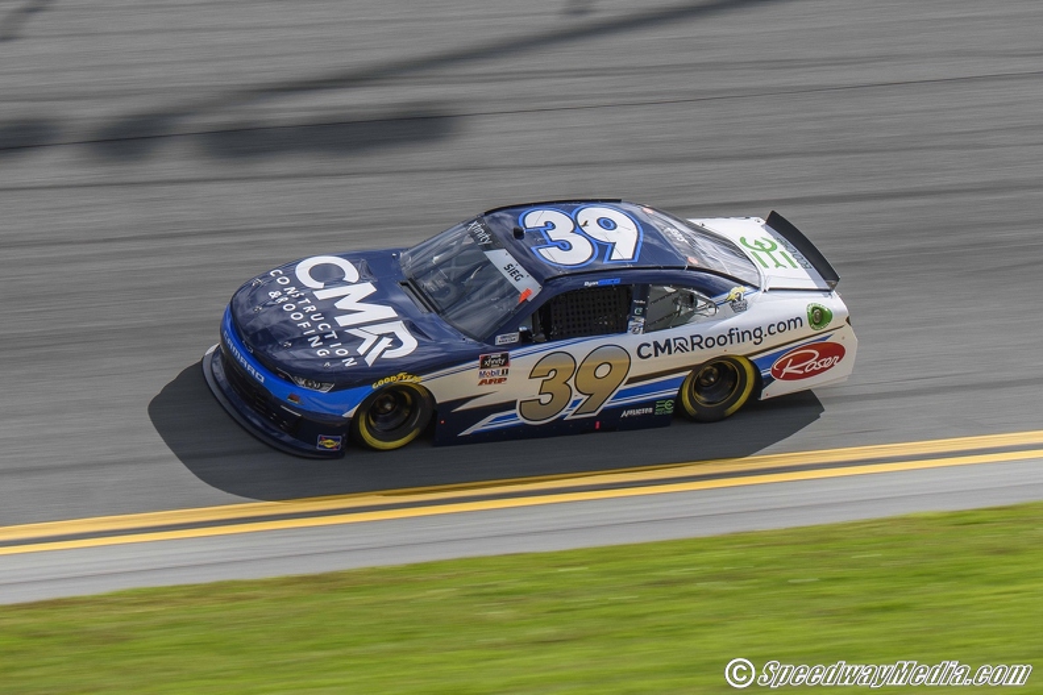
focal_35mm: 142
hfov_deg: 14.4
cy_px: 348
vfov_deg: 9.6
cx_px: 522
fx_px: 4128
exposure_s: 1/320
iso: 100
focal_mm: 95
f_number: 7.1
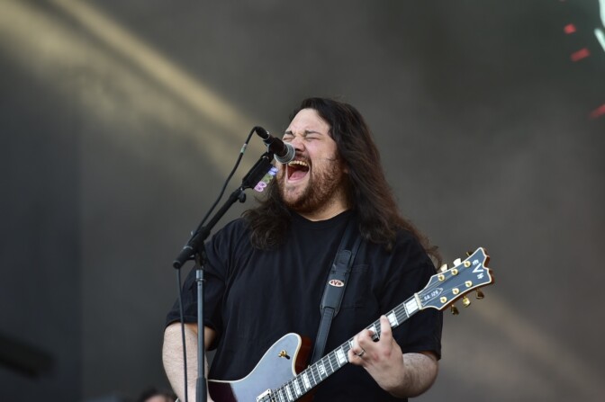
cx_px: 302
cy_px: 201
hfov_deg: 10.3
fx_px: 3359
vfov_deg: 6.9
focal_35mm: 200
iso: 800
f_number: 5
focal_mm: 200
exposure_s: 1/640
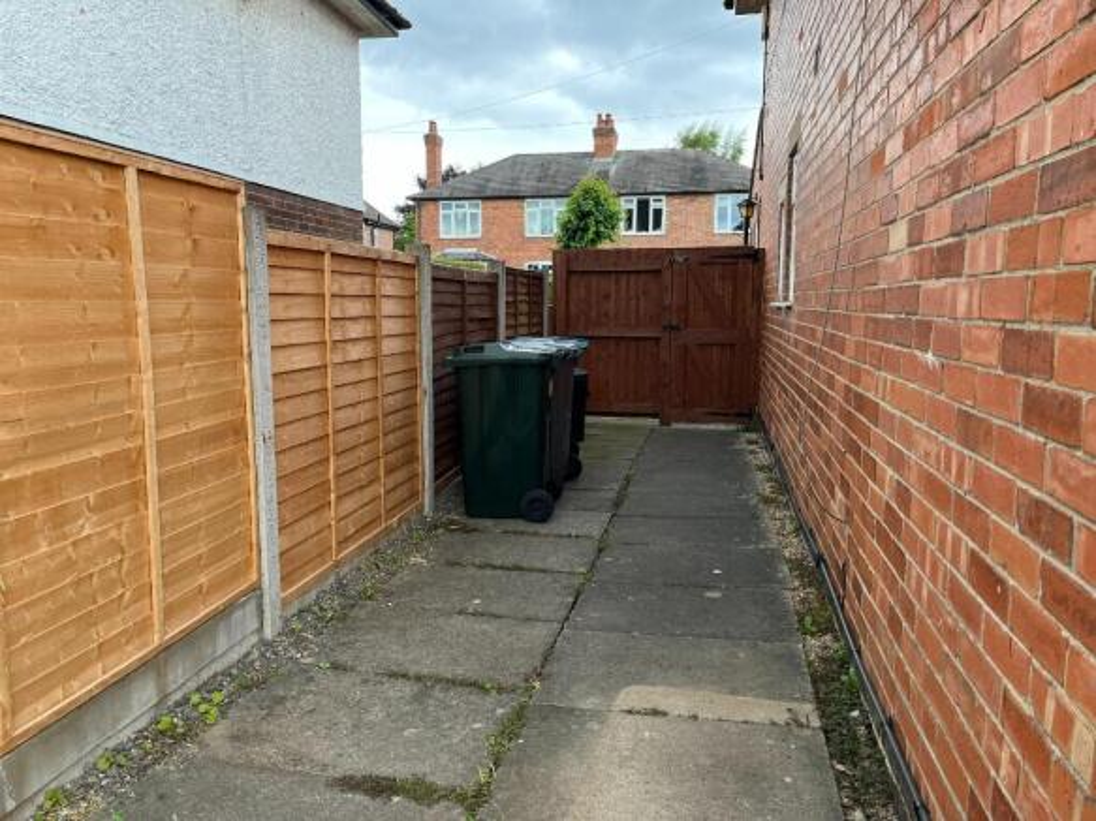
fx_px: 823
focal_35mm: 26
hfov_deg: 67.3
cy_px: 410
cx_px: 548
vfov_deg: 53.0
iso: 80
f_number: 1.6
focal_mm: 5.1
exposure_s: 1/122
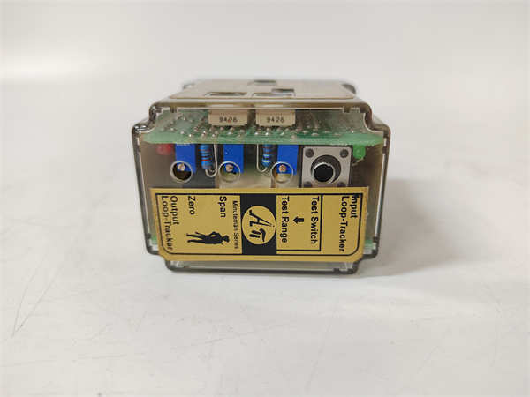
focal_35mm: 23
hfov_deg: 73.9
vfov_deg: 58.9
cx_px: 265
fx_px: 352
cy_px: 198
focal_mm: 5.52
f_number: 1.9
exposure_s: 1/50
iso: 1506
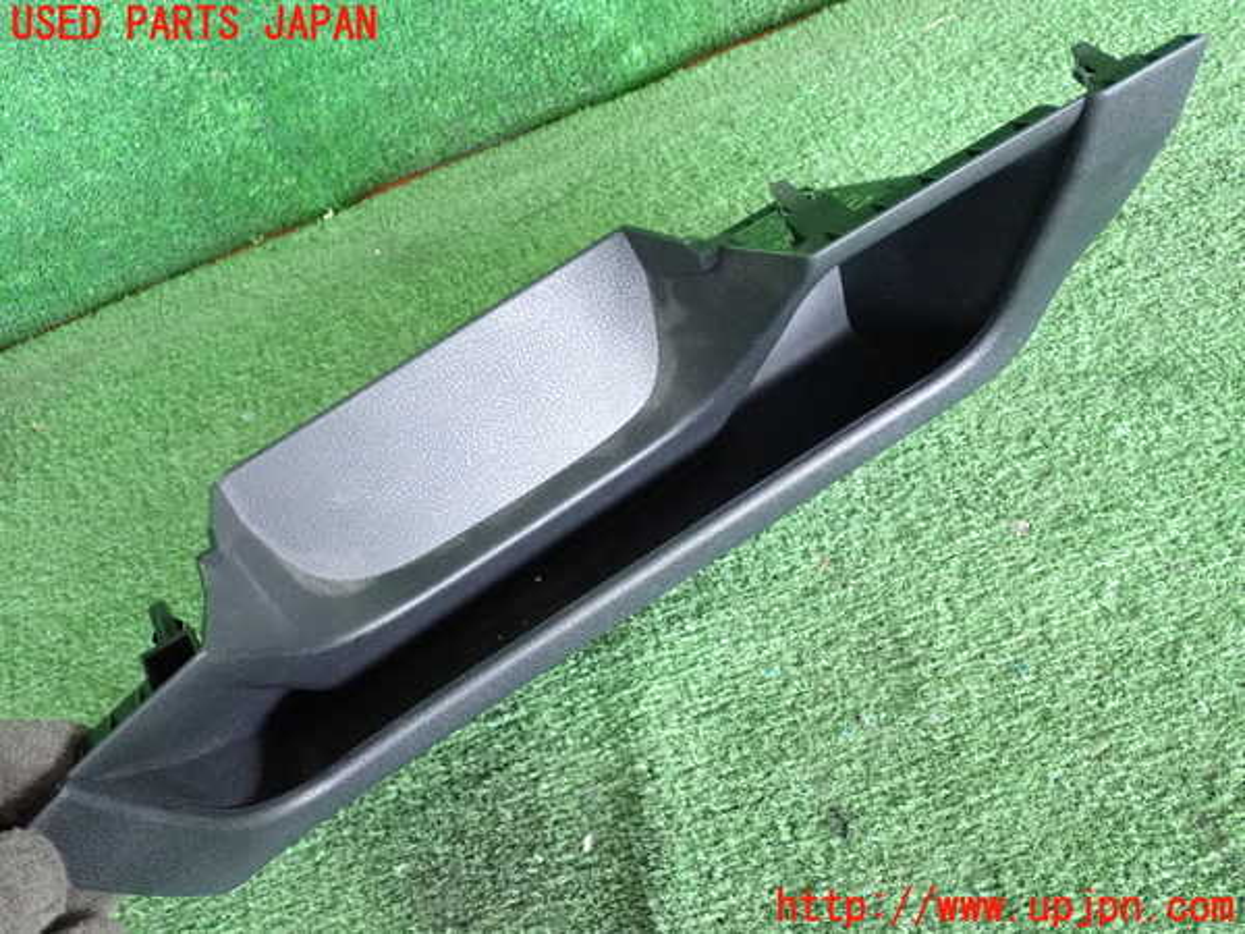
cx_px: 622
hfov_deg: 42.9
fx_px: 1583
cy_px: 467
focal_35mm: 44
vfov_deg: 32.9
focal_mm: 7.84
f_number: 2.9
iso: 1600
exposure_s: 1/125
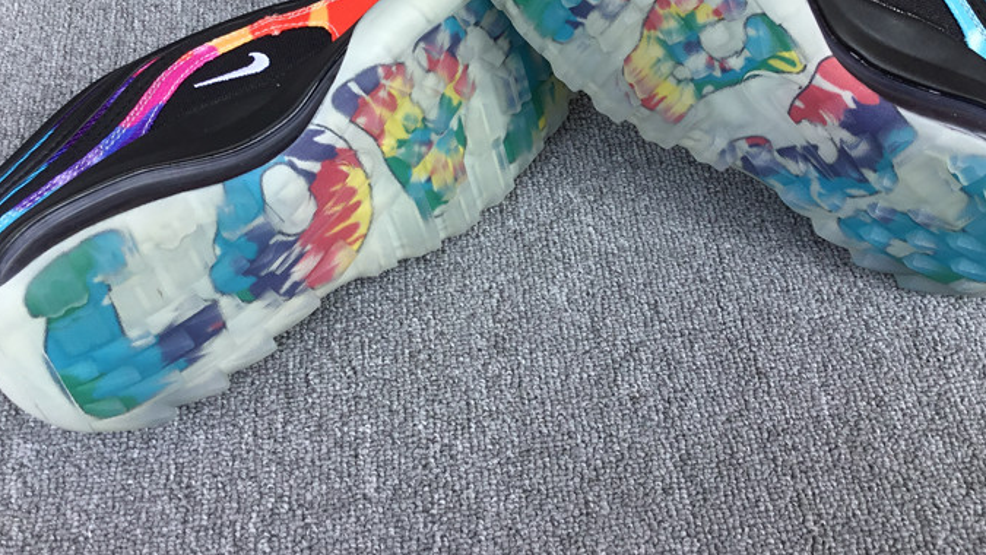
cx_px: 545
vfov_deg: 26.1
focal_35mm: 45
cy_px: 118
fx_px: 1177
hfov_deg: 45.4
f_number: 2.4
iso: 25
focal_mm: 3.3
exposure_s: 1/433
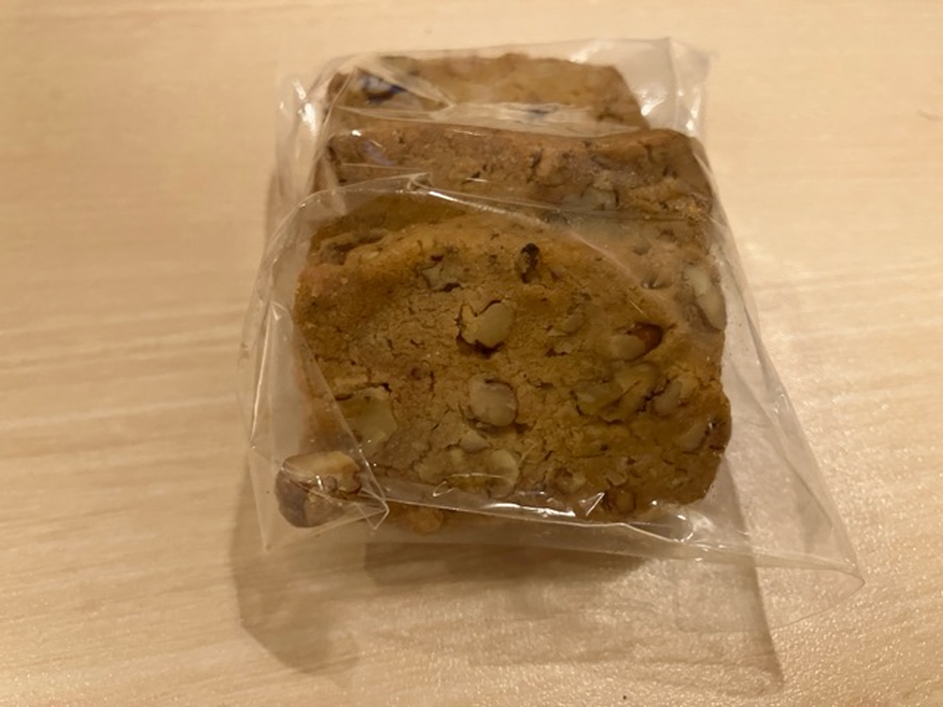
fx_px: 763
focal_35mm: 28
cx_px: 472
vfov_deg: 49.7
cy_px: 354
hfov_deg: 63.4
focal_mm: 3.99
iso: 250
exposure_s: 1/40
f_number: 1.8
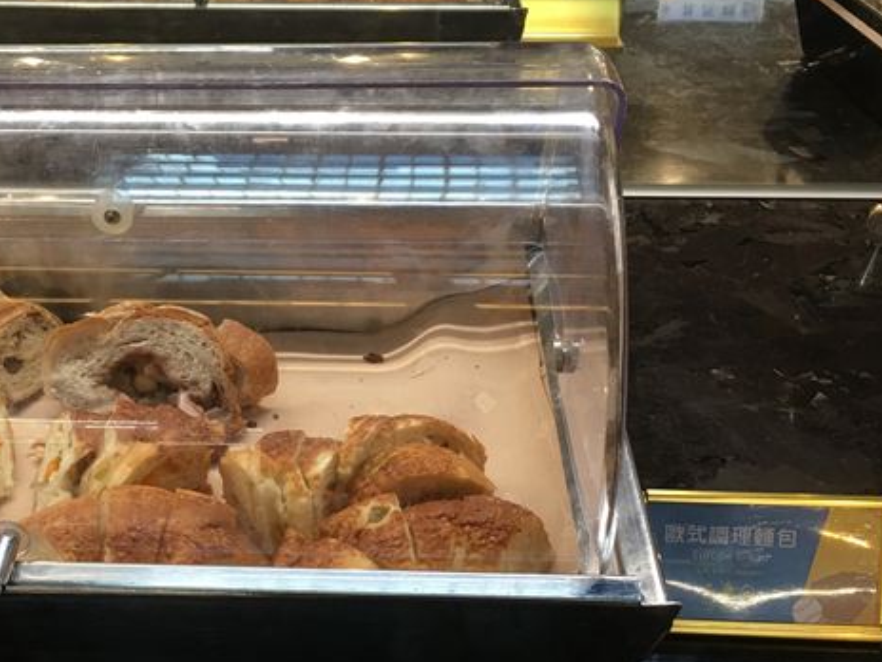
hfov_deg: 37.5
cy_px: 360
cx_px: 257
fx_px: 1274
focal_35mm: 50
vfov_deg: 29.1
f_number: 2.2
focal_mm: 4.15
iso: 40
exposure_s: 1/17
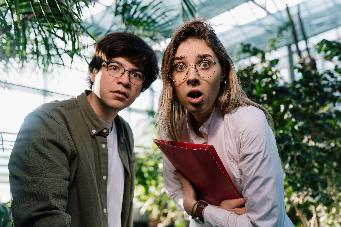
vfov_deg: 37.9
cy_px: 114
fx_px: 332
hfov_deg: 54.4
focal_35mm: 35
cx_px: 170
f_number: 2.8
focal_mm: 35
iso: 320
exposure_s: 1/250
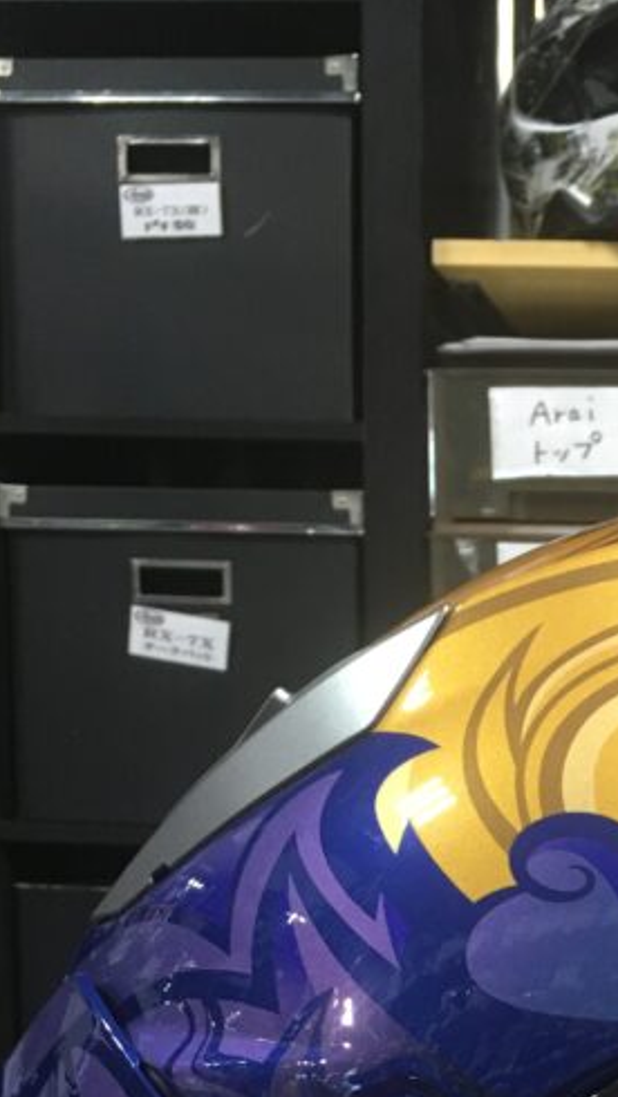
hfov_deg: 17.4
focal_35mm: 66
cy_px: 1104
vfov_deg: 29.7
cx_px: 746
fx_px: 1921
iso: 125
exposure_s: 1/30
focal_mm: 4.15
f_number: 2.2
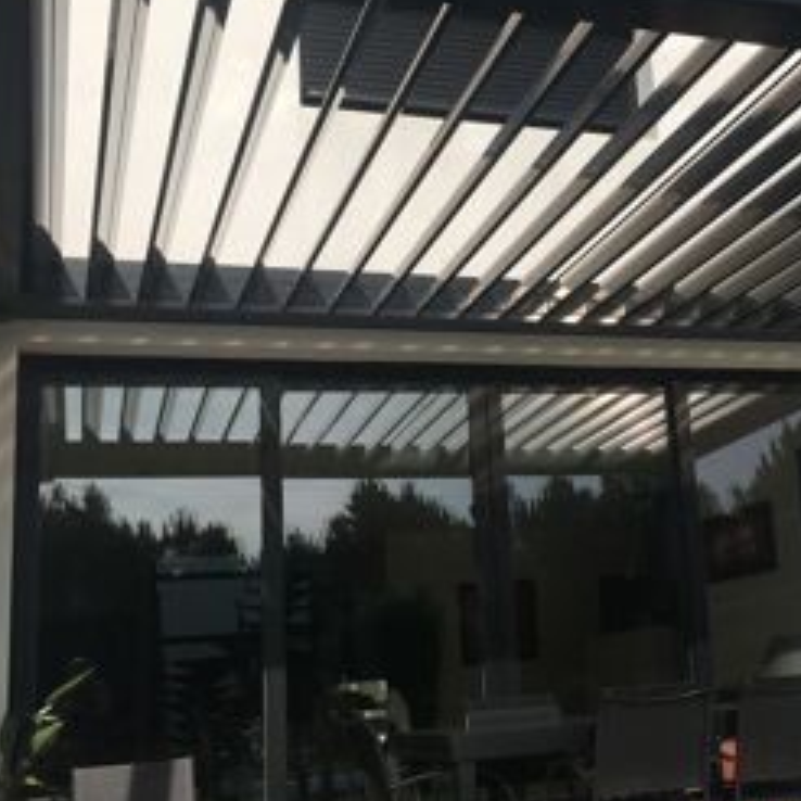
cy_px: 384
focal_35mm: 50
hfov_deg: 33.2
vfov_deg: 34.0
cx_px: 625
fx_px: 1309
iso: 25
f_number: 2.2
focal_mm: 4.15
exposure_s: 1/2959
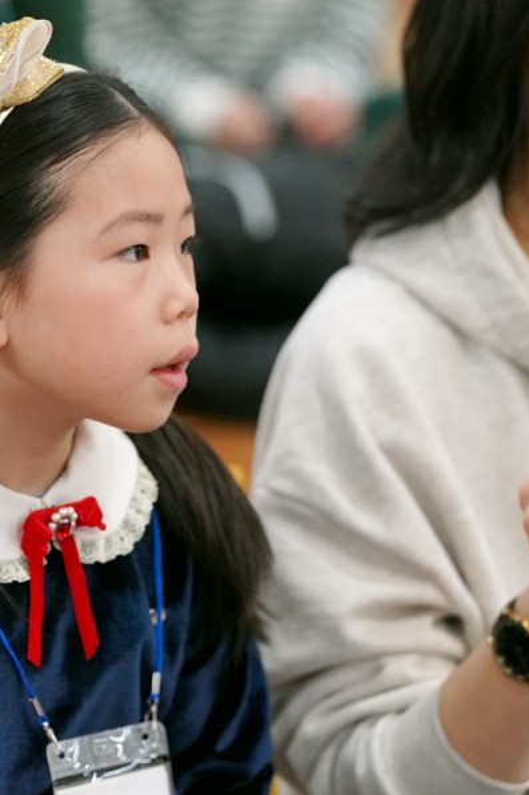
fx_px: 6660
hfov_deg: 4.5
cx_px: 24
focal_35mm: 302
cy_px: 399
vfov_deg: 6.8
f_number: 4
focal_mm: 200
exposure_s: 1/250
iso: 4000
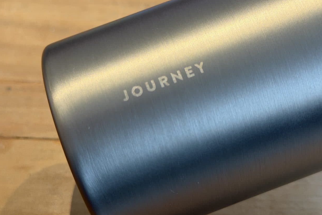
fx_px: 456
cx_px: 162
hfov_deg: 38.9
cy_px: 96
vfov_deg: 26.5
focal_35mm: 51
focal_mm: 6.76
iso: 250
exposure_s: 1/60
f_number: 1.78
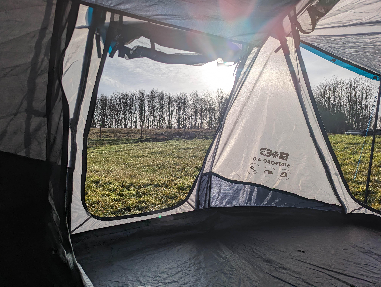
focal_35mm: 24
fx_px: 265
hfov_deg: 71.5
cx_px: 190
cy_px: 144
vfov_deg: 56.9
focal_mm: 6.81
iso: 53
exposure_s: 1/10309
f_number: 1.85
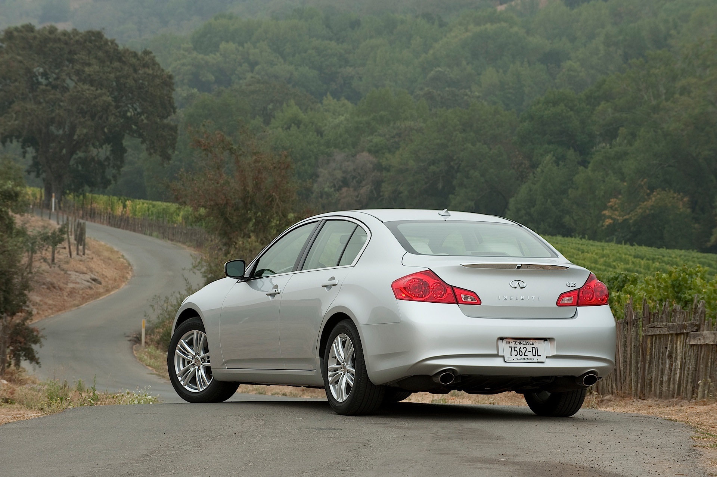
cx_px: 358
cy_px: 238
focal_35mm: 175
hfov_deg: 11.8
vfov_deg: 7.8
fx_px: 3483
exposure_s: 1/25
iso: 200
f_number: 10
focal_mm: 175
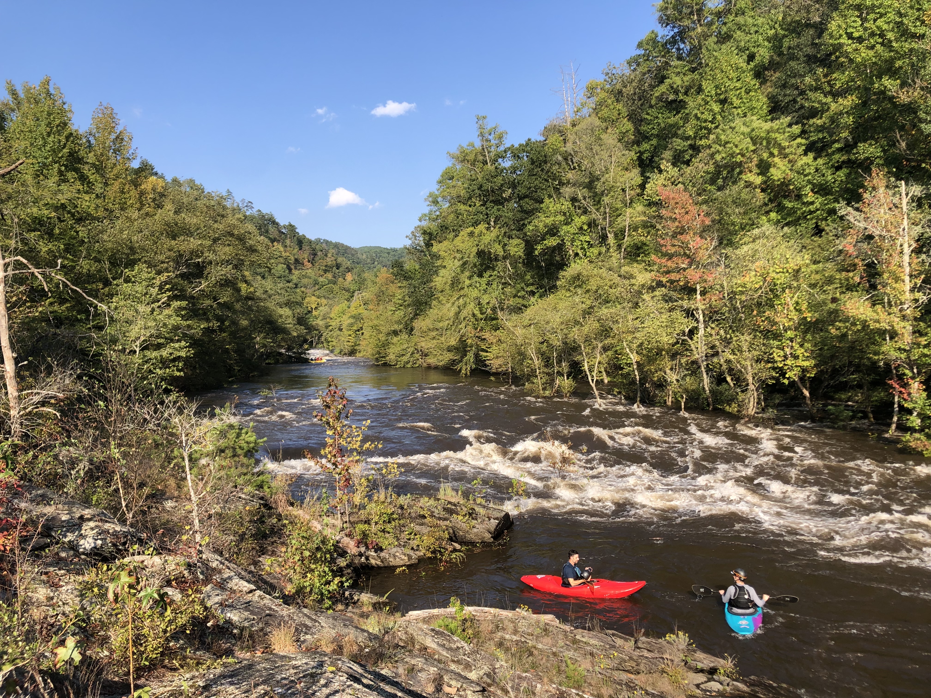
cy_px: 349
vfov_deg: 49.7
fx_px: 753
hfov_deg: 63.4
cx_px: 466
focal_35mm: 28
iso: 20
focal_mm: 4
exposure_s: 1/941
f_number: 1.8
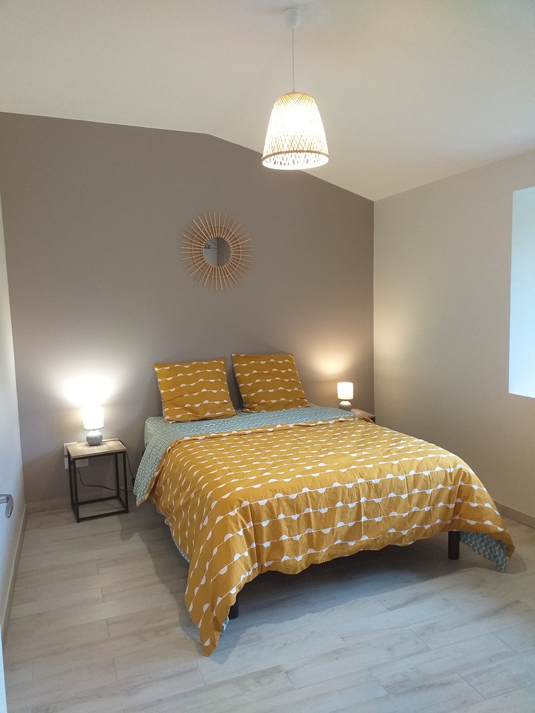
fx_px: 536
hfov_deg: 53.1
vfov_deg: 67.3
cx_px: 268
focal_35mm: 26
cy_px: 356
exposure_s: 1/33
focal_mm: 3.6
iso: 200
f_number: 1.9
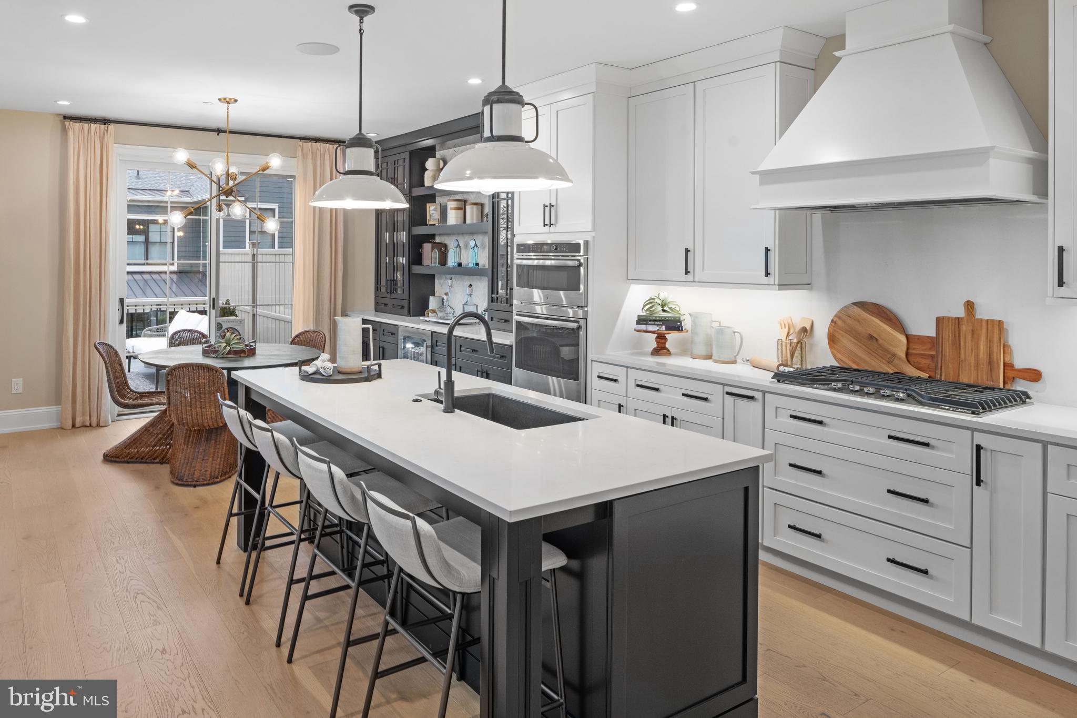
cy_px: 359
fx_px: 718
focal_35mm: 24
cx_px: 538
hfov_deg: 73.7
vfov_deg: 53.1
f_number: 8
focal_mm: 24
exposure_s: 1/8
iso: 800
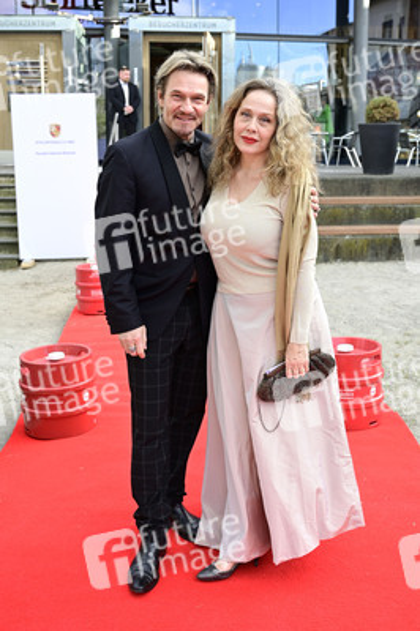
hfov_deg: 39.4
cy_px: 316
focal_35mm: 34
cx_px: 210
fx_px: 587
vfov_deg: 56.5
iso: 250
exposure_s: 1/200
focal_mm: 33.5
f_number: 5
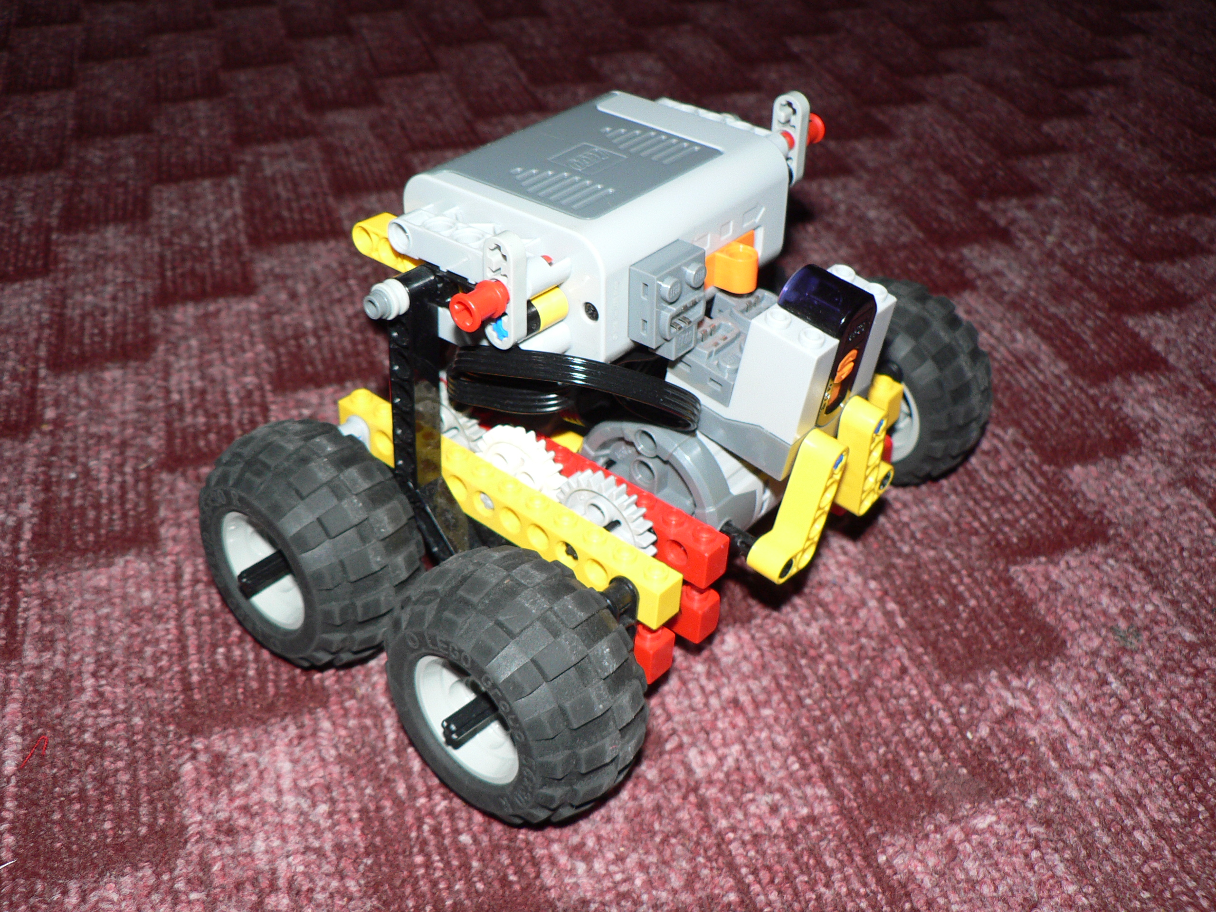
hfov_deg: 51.4
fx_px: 1265
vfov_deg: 39.7
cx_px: 608
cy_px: 456
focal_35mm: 36
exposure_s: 1/60
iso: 100
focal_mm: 6
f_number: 2.8
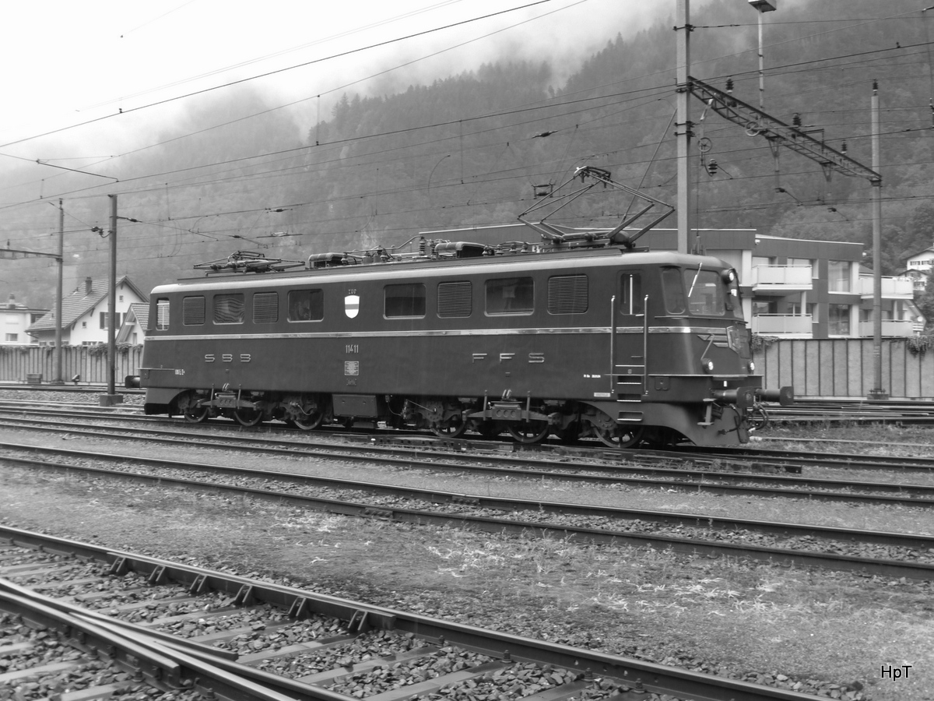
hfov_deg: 45.8
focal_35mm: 41
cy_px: 350
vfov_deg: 35.1
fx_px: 1106
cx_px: 467
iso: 160
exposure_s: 1/60
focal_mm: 7.4
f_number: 3.9
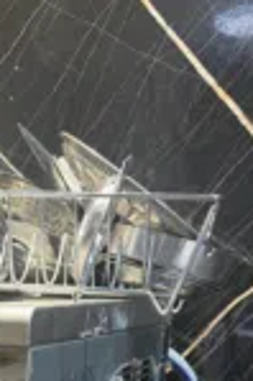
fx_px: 708
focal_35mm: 67
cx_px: -95
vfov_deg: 26.6
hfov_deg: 18.5
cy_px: 460
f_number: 1.78
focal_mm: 6.76
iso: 250
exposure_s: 1/50
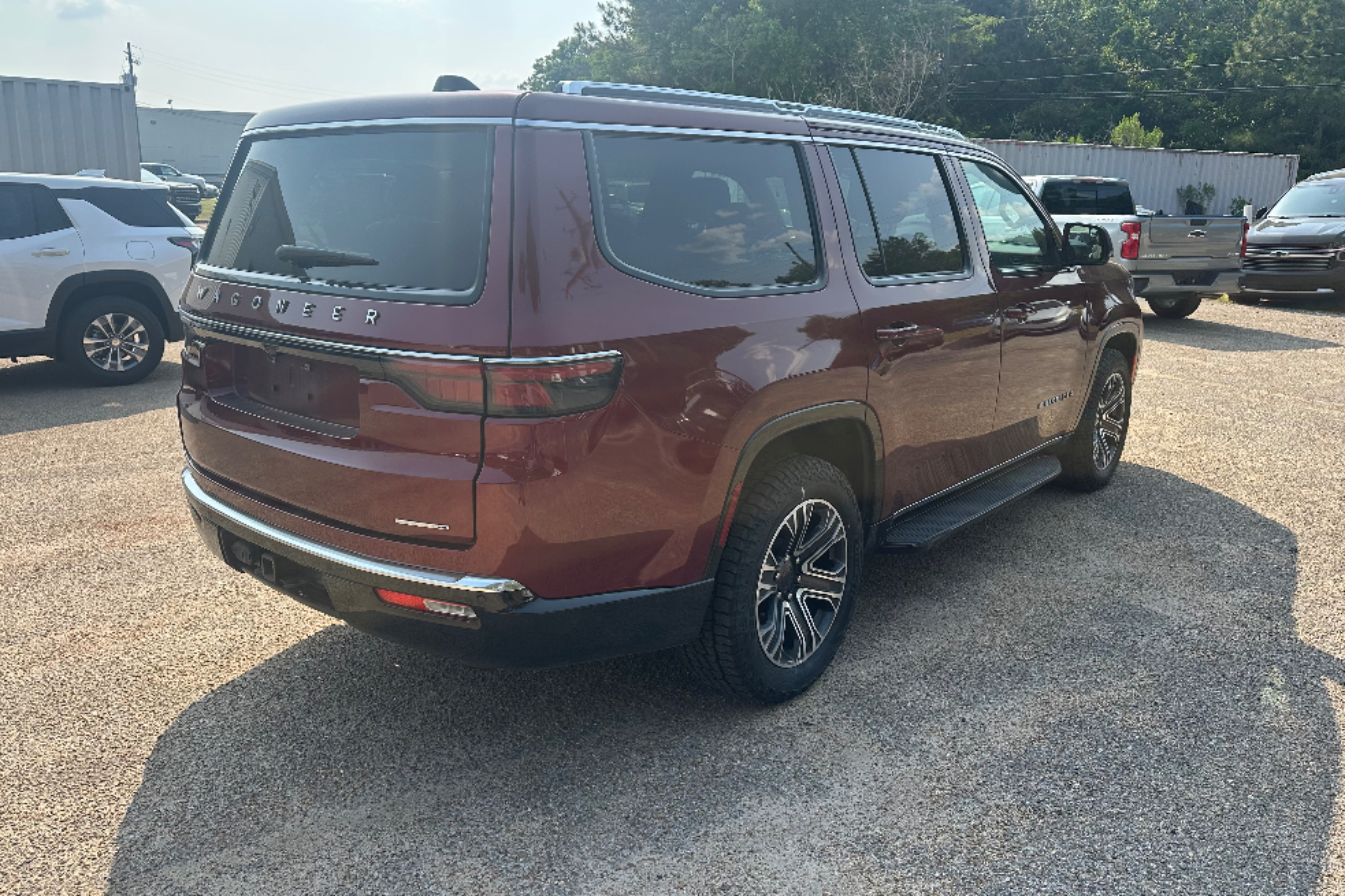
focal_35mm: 26
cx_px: 668
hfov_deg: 69.4
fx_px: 971
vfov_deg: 49.5
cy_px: 405
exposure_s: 1/1916
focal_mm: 6.86
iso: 80
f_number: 1.78
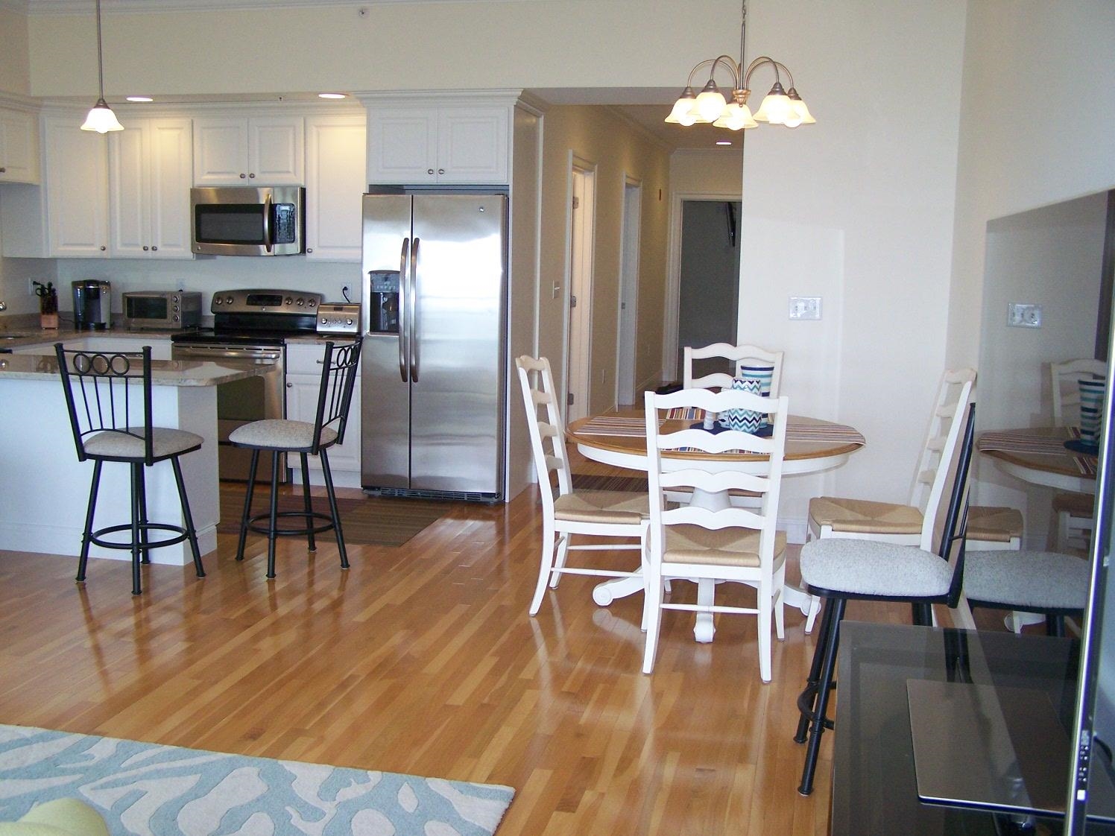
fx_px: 1224
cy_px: 418
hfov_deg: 49.0
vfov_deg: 37.7
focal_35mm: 38
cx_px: 558
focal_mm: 6.3
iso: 160
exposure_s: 1/60
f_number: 2.8
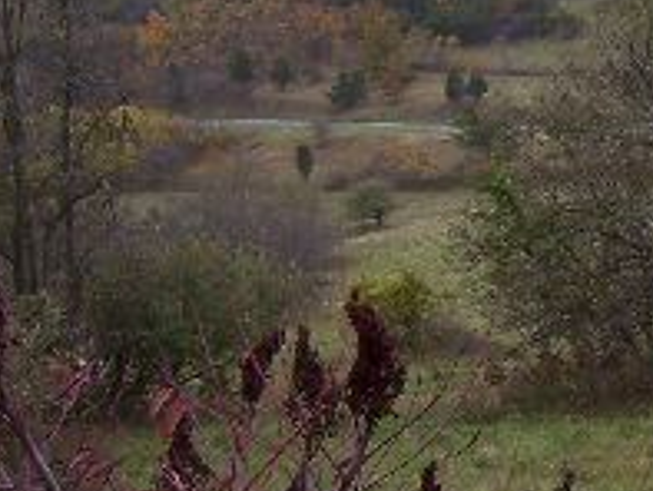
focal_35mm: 117
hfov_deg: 15.4
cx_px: 1021
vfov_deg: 12.6
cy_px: 70
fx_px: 2208
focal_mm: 6
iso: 80
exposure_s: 1/500
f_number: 2.7
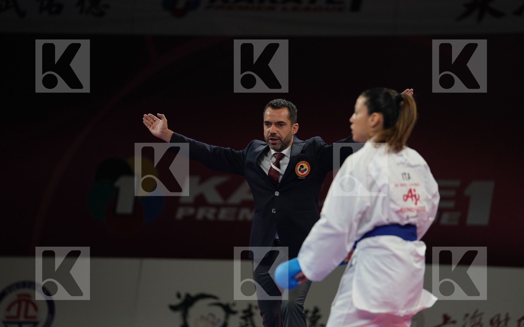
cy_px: 169
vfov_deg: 6.4
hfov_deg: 10.2
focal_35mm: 205
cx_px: 261
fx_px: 2928
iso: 1250
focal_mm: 200
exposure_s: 1/1000
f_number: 2.8
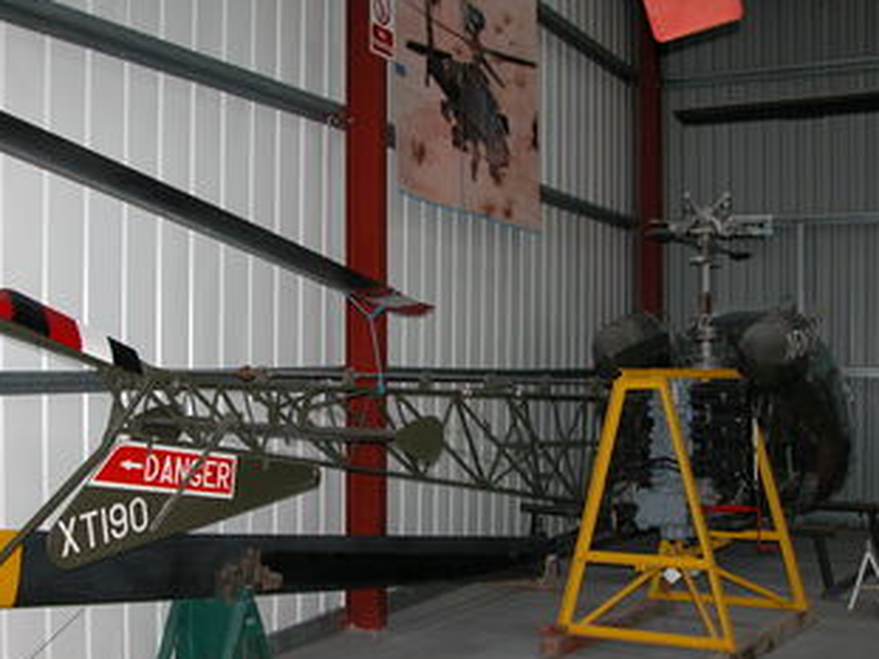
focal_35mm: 45
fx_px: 1142
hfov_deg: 42.0
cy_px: 399
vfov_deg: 32.1
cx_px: 373
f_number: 2.8
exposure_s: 1/60
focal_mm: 8.9
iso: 200
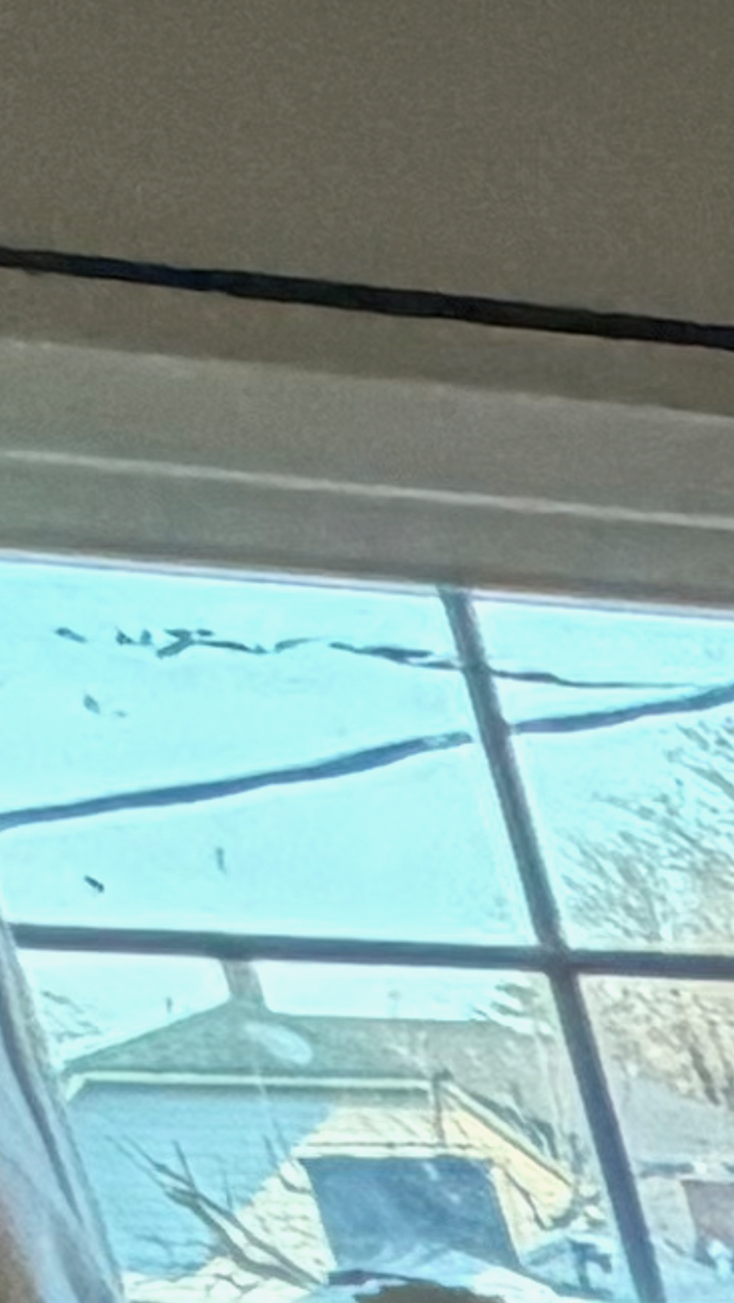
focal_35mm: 134
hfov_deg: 5.0
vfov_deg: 12.5
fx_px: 4633
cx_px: 4542
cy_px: 3139
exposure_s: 1/60
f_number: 2.2
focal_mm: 2.22
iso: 250
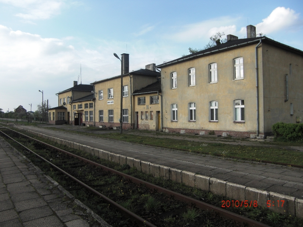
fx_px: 245
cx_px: 152
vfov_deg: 49.7
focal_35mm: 28
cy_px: 114
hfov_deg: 63.4
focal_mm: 4.9
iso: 50
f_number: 2.6
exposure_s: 1/640
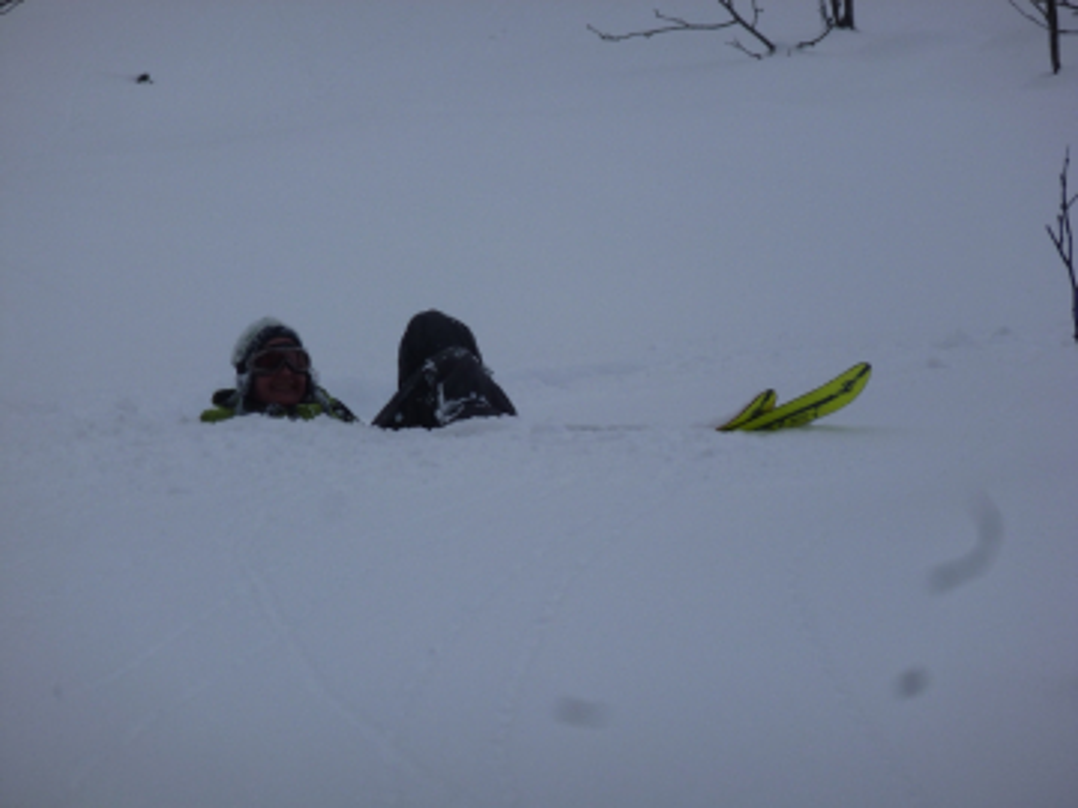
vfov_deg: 5.2
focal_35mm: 285
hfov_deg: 7.0
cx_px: 539
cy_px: 404
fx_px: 8875
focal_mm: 51
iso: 100
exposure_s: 1/640
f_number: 5.7
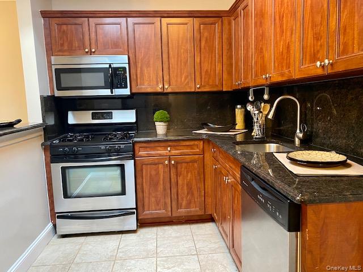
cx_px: 182
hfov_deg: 67.3
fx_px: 273
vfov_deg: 53.1
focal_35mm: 26
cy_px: 136
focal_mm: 4.25
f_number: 1.8
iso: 400
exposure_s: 1/40
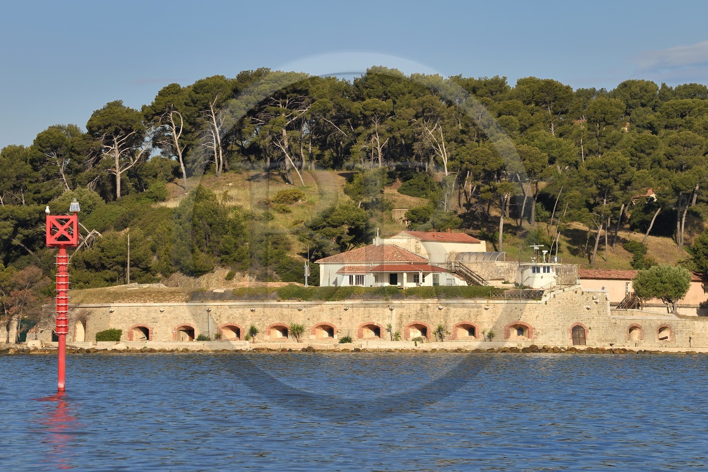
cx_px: 354
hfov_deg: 10.3
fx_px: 3932
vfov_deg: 6.9
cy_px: 236
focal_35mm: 200
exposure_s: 1/400
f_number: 10
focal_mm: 200
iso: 200
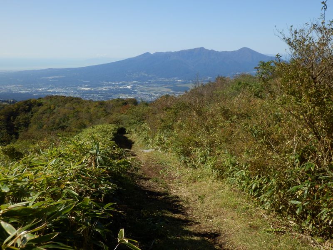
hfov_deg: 44.8
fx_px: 404
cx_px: 166
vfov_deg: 34.3
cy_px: 125
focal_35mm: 42
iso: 80
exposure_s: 1/800
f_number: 4
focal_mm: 7.4
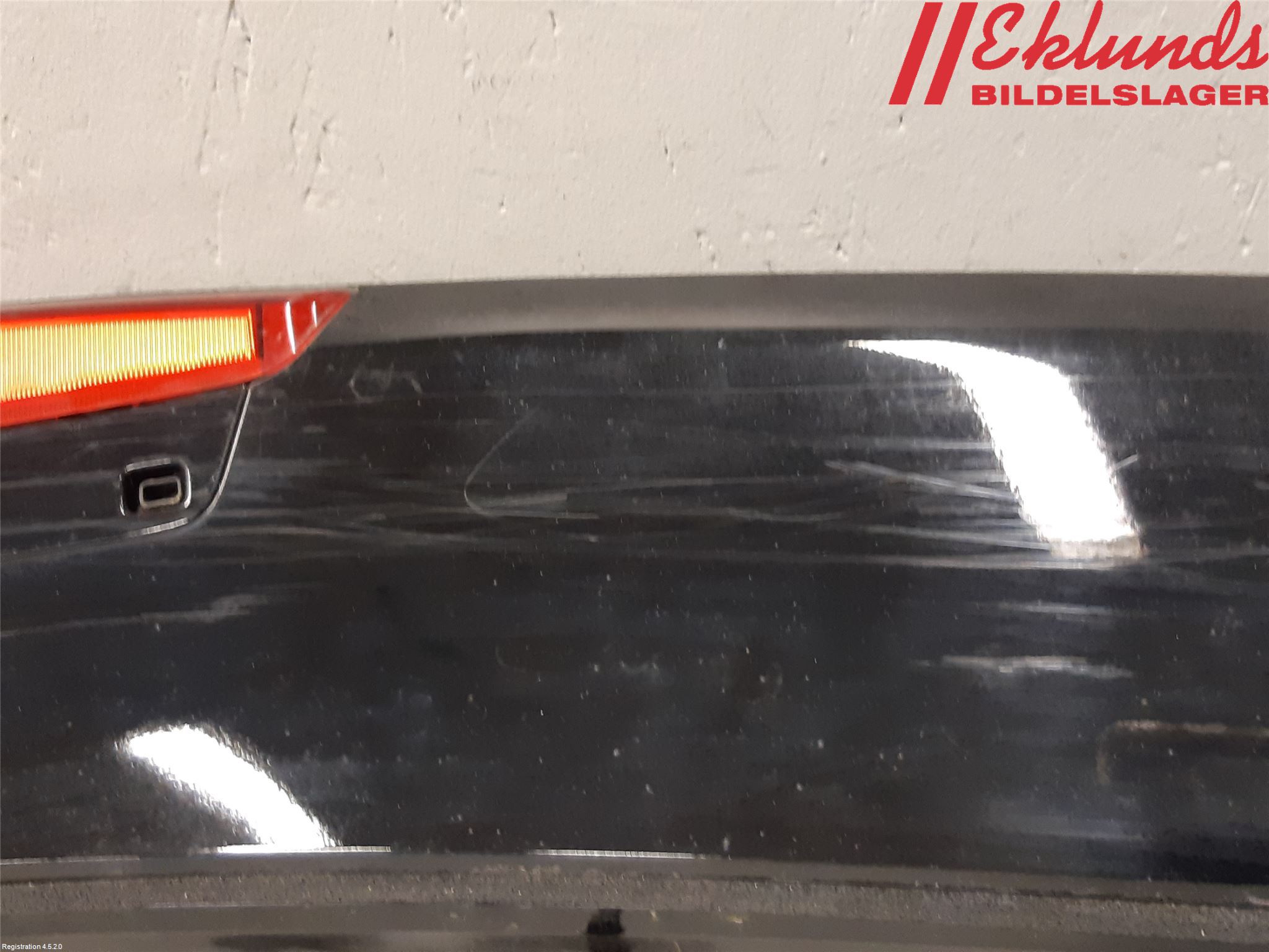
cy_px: 476
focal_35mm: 26
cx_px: 634
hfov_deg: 67.3
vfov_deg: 53.1
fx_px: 953
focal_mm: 3.93
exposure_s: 1/33
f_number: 1.7
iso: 200
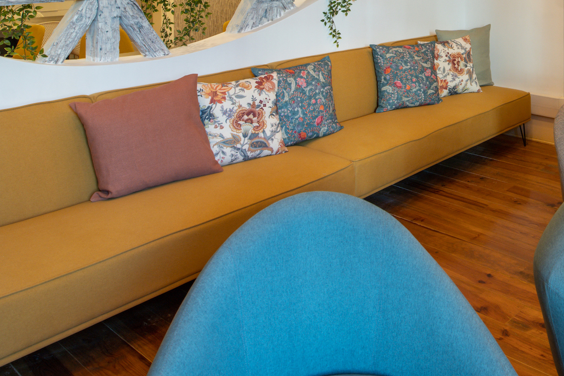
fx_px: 548
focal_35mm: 35
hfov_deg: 49.1
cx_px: 498
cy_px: -49
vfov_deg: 32.7
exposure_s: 1/4
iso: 250
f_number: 8
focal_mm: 15
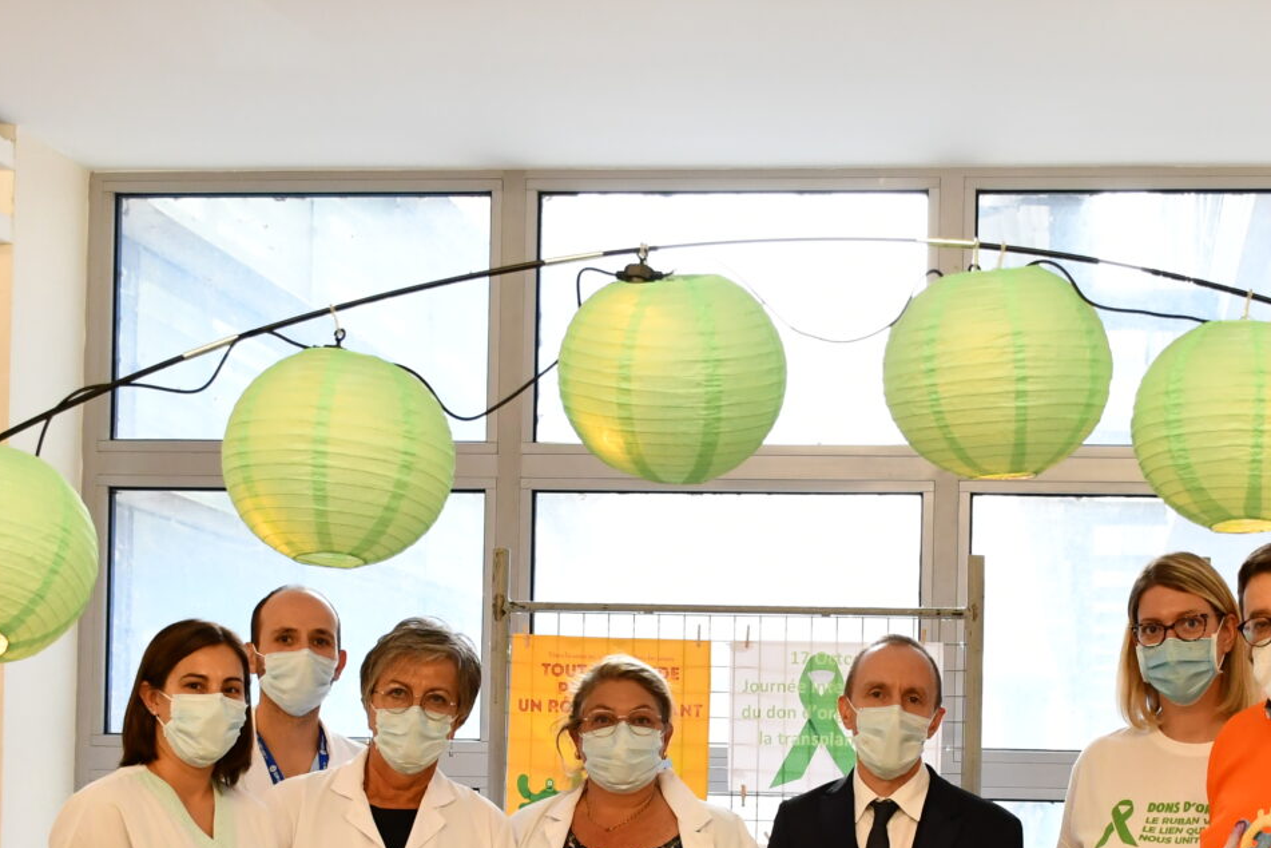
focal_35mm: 84
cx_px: 801
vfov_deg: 16.0
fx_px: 2965
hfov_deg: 24.1
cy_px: 772
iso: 1250
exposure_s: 1/50
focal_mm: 26
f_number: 5.6
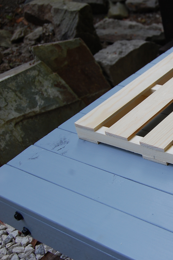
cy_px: 130
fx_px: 425
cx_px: 193
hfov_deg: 21.7
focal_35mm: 59
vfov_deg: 33.9
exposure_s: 1/200
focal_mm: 26
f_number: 7.1
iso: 200
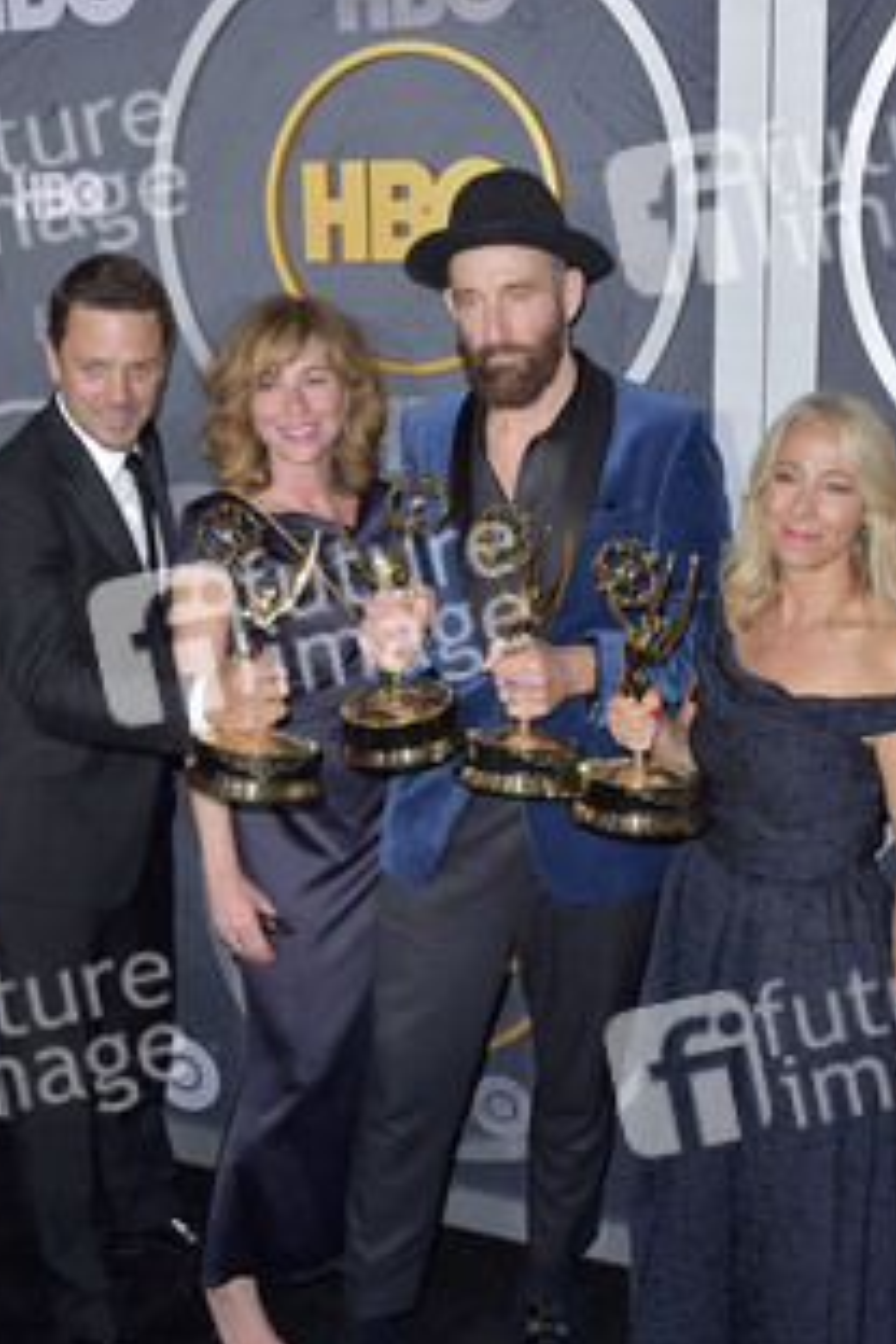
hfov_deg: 32.6
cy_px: 840
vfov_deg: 47.0
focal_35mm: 41
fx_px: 1531
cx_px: 437
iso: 400
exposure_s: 1/250
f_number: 7.1
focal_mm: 32
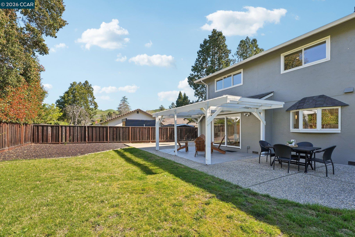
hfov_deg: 95.7
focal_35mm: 16
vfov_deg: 72.7
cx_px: 178
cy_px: 118
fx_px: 161
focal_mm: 16.3
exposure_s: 1/400
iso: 640
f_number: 8
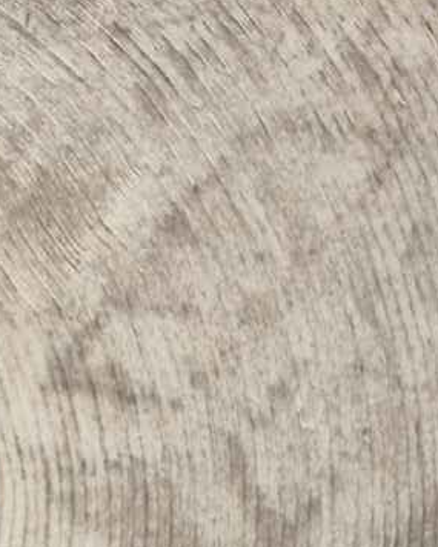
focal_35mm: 121
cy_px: 482
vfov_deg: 15.7
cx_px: -340
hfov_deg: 11.8
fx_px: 1960
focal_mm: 5.4
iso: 125
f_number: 1.8
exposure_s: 1/120
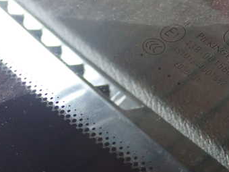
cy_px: 48
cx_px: 192
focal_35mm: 83
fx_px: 549
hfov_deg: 23.1
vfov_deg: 17.7
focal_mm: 8.4
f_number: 3.1
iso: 800
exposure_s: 1/40
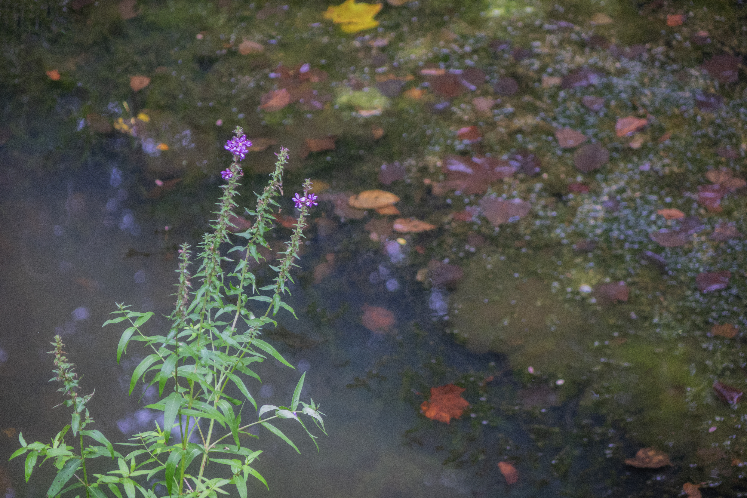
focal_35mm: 200
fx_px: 4150
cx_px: 374
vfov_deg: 6.9
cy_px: 249
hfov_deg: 10.3
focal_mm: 73.3
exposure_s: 1/80
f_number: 2.8
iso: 800
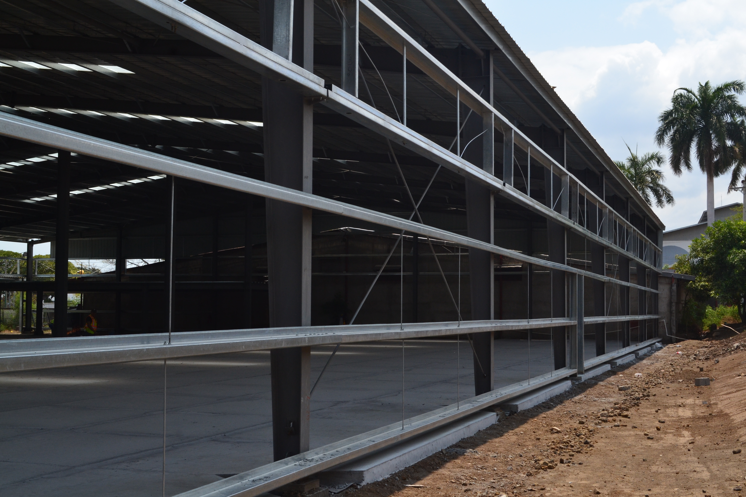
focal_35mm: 48
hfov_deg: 41.1
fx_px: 995
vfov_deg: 28.1
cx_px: 373
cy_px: 248
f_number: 11
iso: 400
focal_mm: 32
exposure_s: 1/400
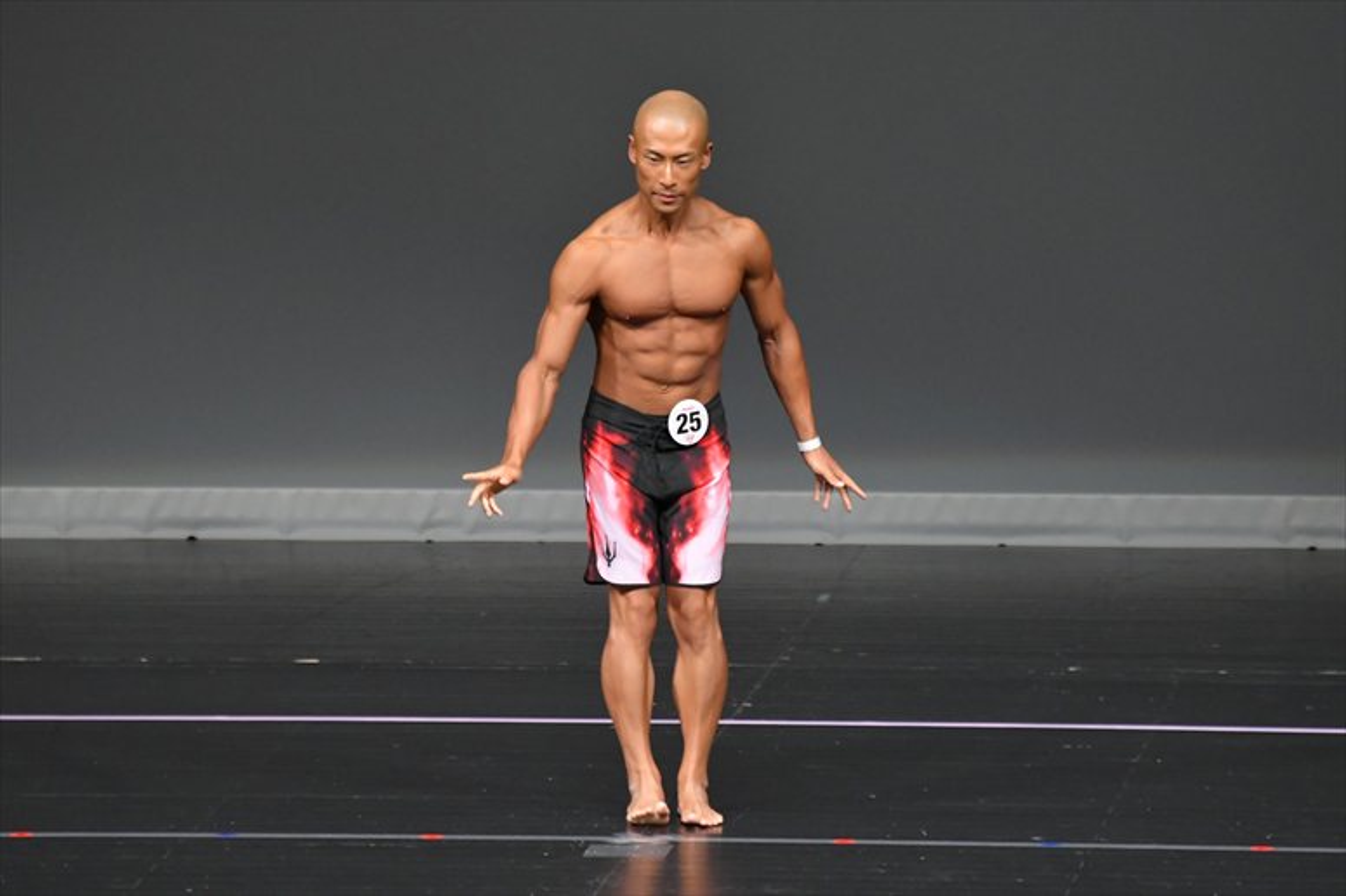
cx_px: 673
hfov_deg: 6.0
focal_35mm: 345
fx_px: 12893
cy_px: 448
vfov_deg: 4.0
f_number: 5.6
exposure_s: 1/400
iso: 4000
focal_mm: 230
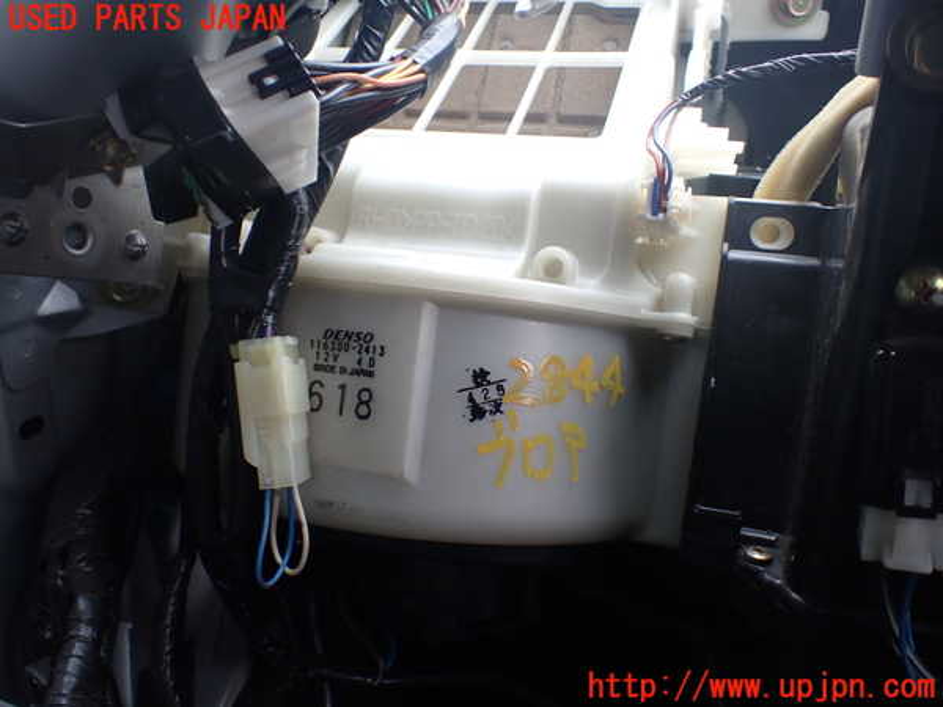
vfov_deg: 46.8
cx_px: 472
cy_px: 354
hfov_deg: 60.0
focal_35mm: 30
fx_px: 817
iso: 200
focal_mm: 5.4
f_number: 2.3
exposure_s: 1/125
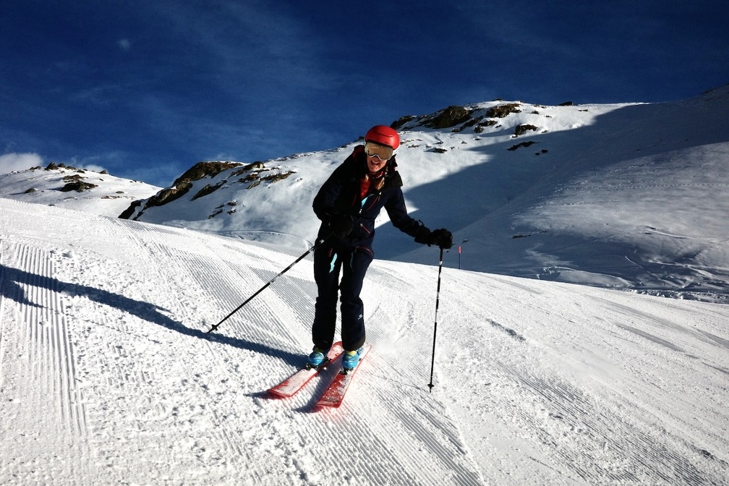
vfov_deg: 33.4
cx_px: 364
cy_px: 243
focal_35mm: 40
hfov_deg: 48.5
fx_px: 810
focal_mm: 26
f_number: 8
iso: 800
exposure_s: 1/4000
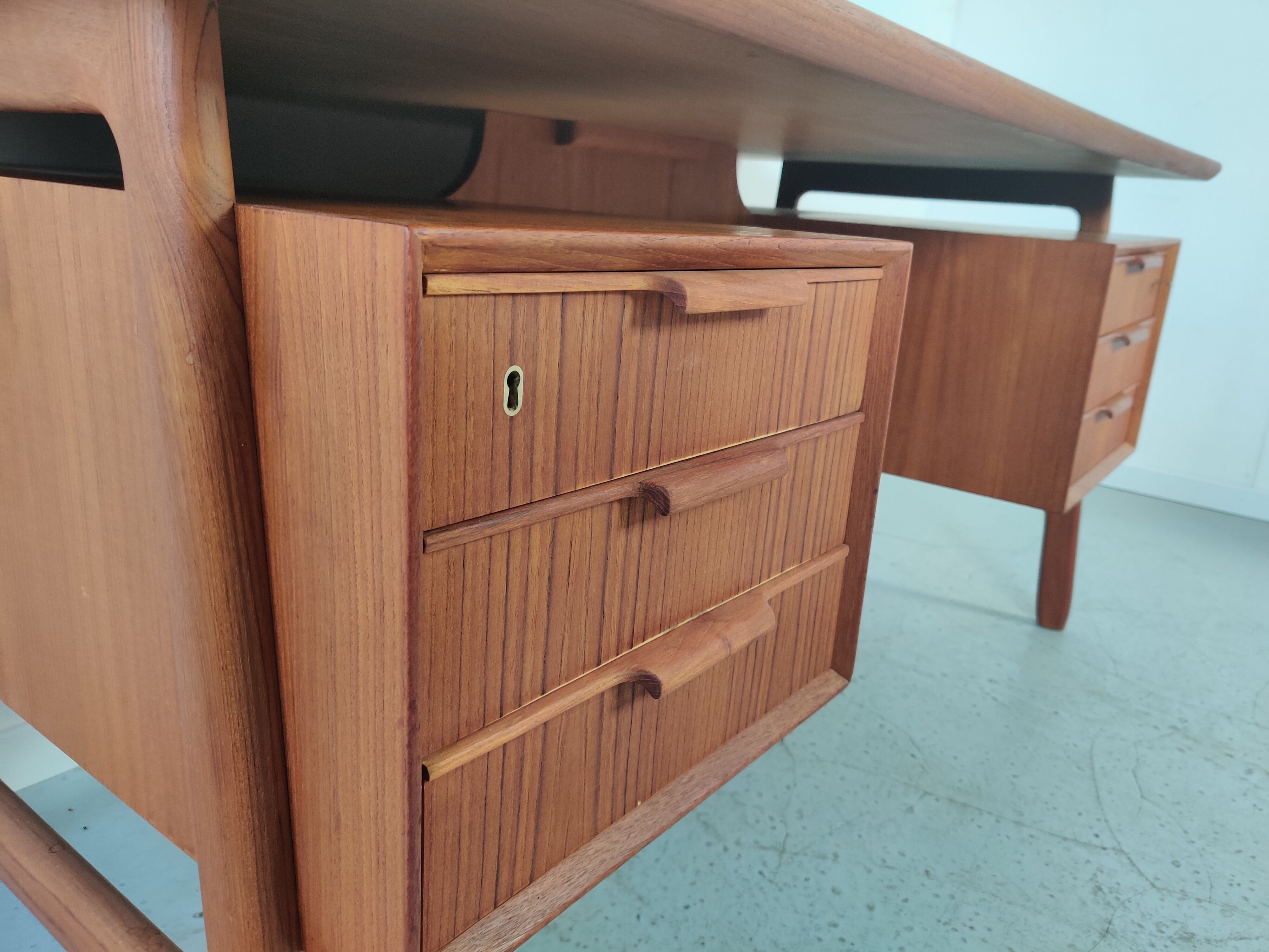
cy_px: 476
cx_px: 634
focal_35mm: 27
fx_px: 990
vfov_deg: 51.4
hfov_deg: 65.3
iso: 200
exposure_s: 1/100
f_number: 1.65
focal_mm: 4.75
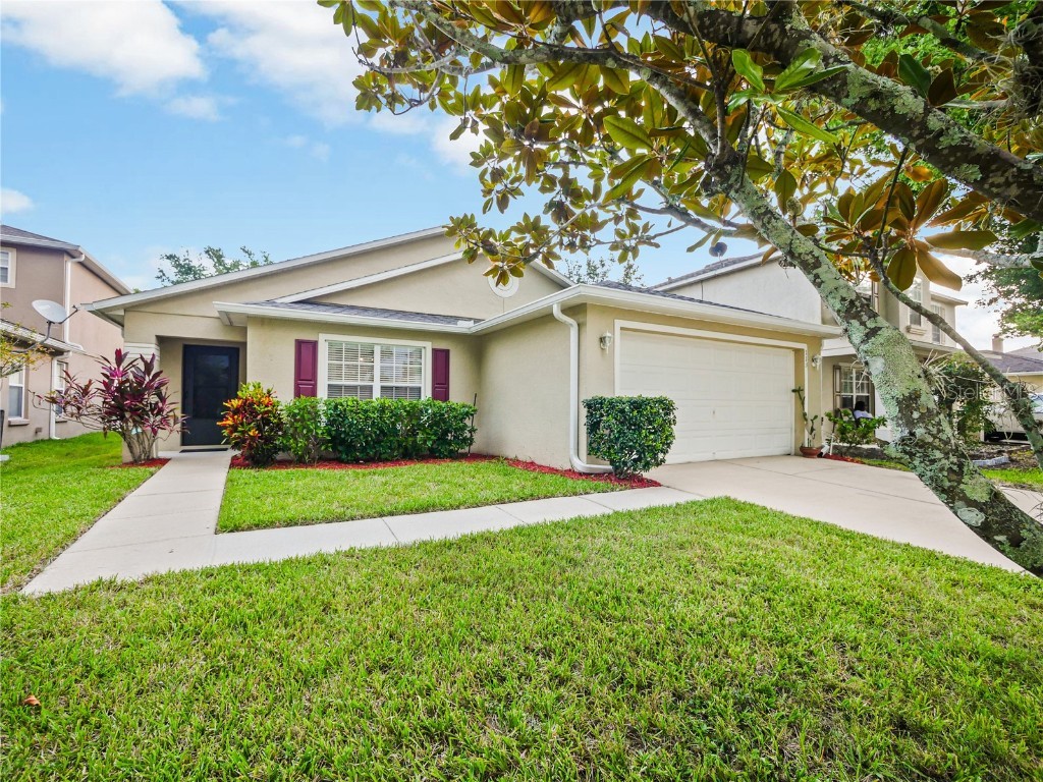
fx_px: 422
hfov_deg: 102.1
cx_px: 522
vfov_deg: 85.7
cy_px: 391
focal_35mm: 14
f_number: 4
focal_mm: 7
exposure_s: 1/60
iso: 200
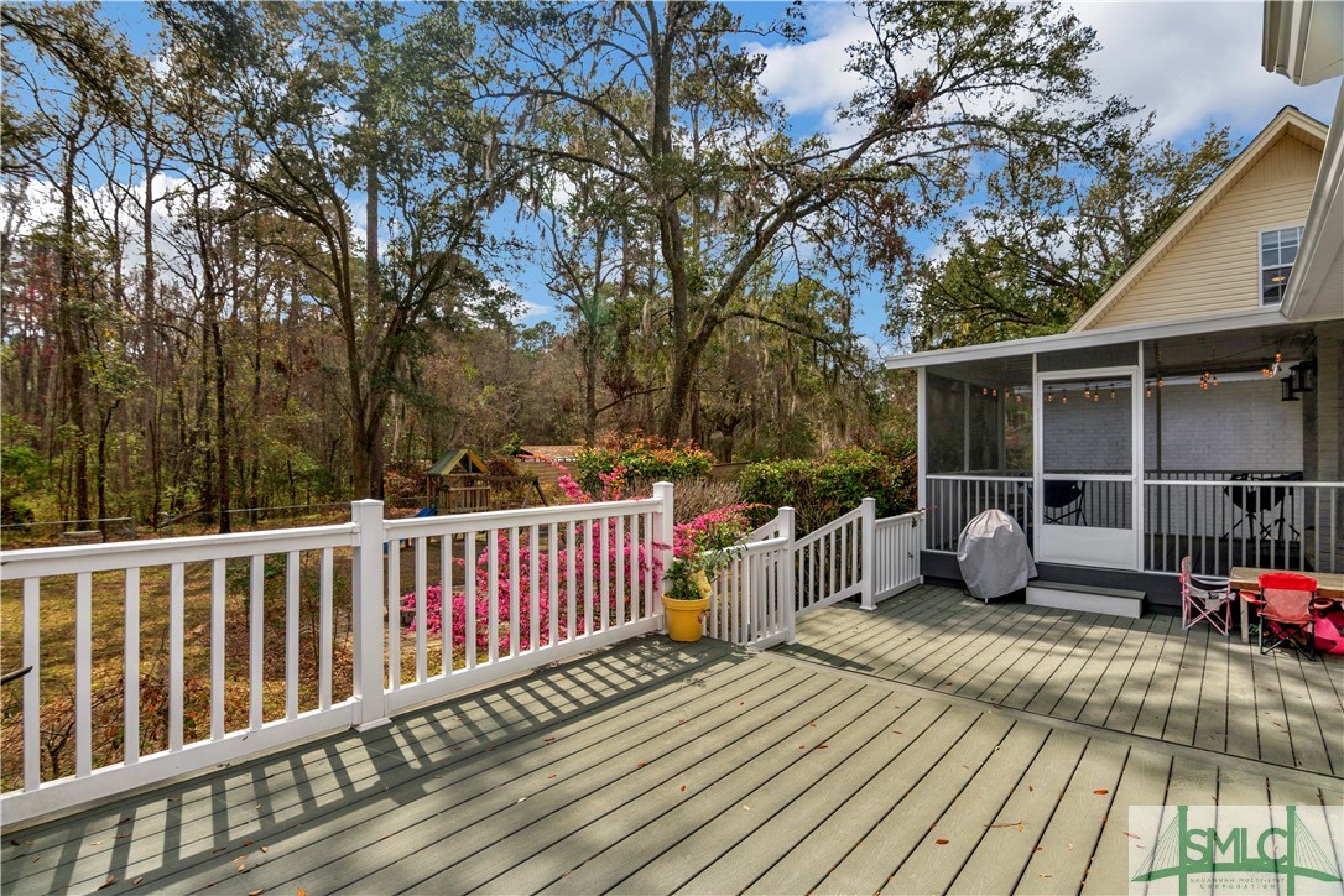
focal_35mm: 16
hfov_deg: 95.0
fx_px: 616
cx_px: 672
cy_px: 448
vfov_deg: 72.1
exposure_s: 1/125
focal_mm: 11
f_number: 7.1
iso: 100
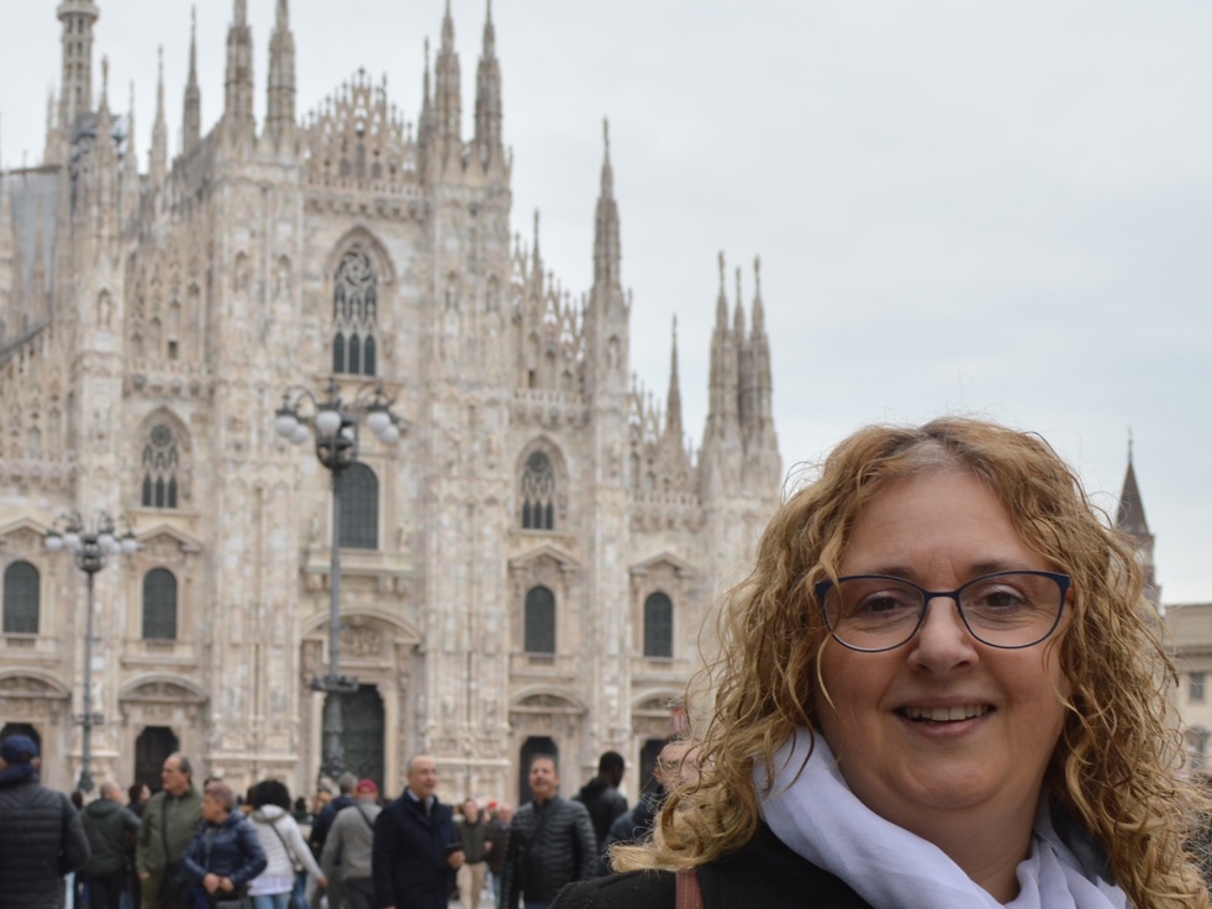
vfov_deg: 23.4
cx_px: 325
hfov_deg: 30.7
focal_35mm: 62
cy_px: 682
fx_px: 2170
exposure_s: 1/160
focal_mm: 22
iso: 100
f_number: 6.3
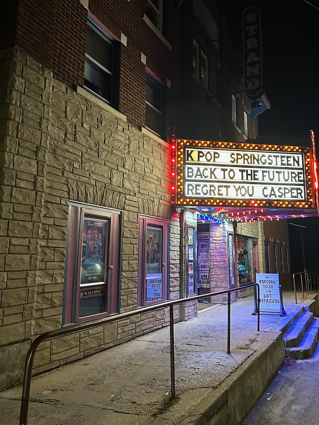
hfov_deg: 45.1
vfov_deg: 58.0
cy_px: 175
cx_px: 197
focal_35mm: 31
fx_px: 381
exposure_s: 1/40
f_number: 1.78
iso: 800
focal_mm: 6.86
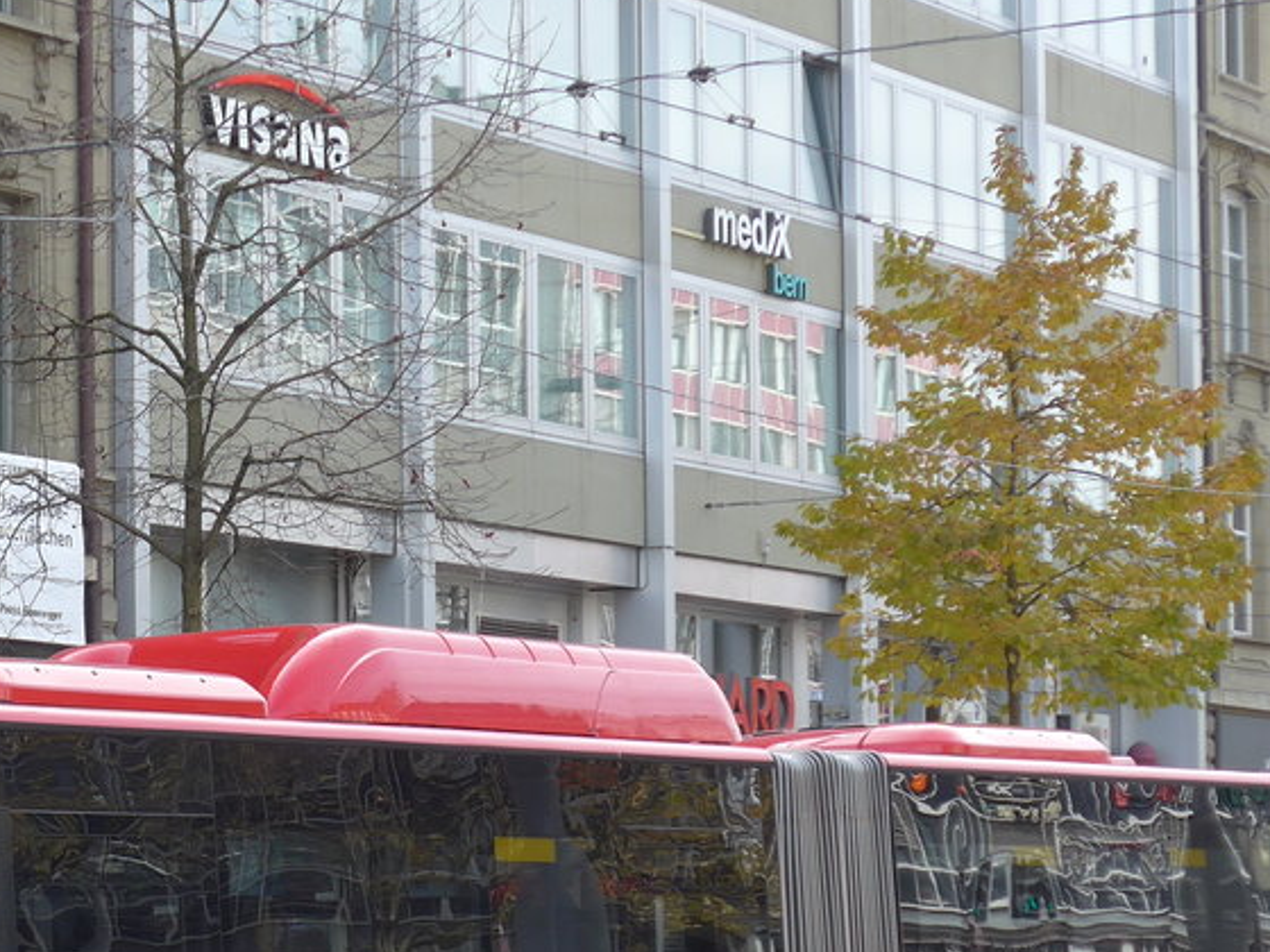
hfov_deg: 13.1
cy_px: 732
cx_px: 127
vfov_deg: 9.9
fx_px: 5503
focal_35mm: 150
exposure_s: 1/125
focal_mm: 14.2
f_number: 4.1
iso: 80
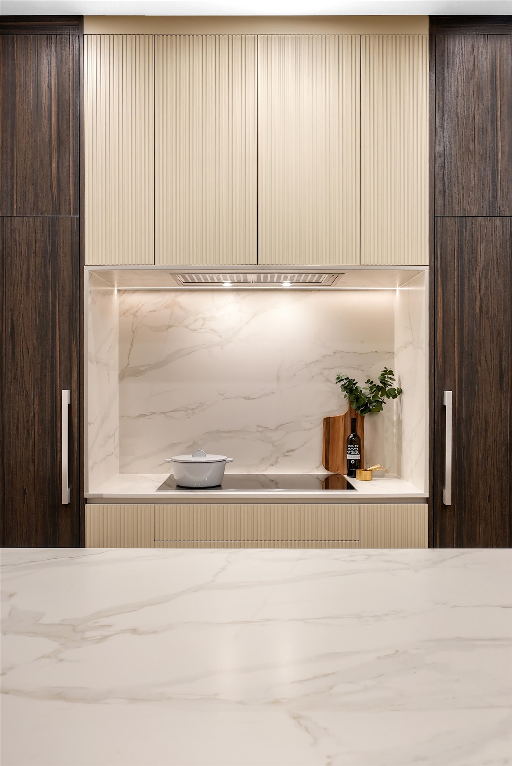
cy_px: 383
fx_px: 597
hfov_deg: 46.4
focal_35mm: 28
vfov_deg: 65.5
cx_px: 256
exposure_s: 1/3
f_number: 9
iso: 200
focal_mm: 28
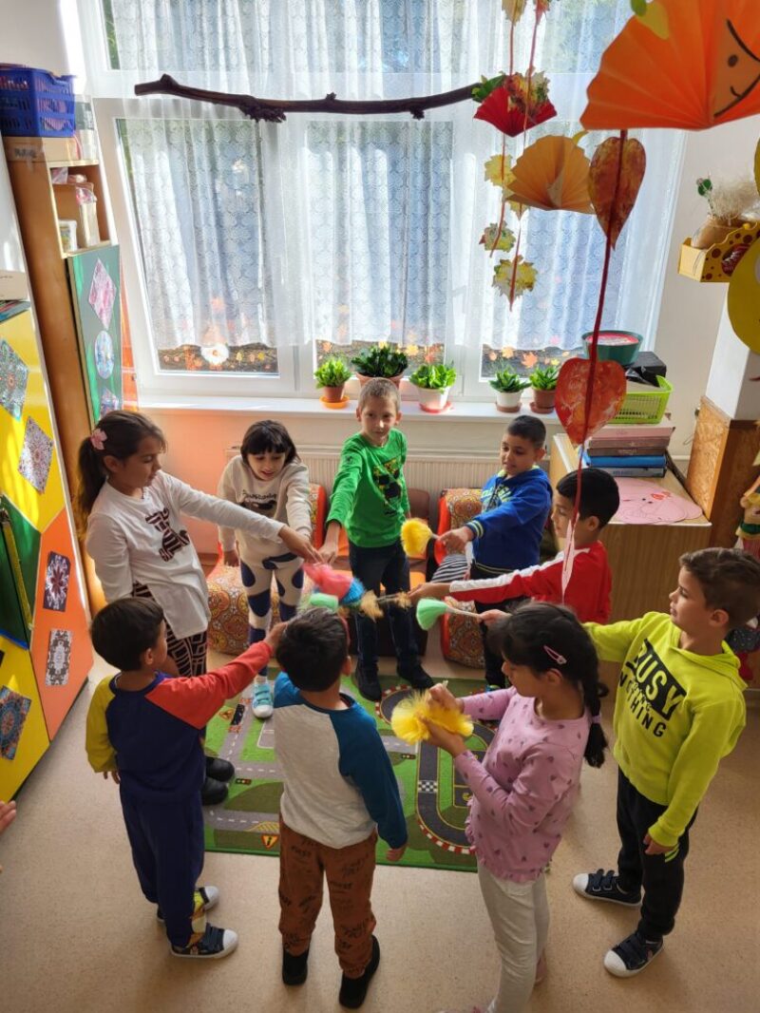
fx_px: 761
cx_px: 380
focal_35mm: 26
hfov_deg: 53.1
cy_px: 506
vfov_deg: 67.3
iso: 50
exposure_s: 1/100
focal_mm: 5.4
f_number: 1.8
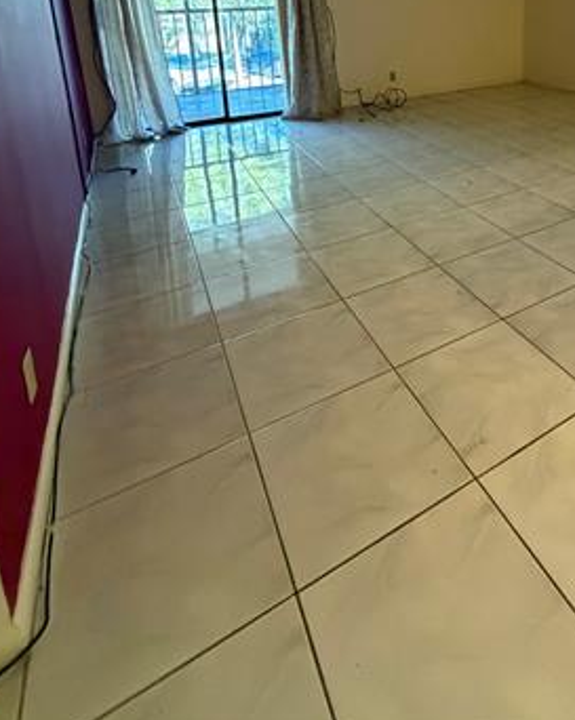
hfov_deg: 55.4
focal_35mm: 24
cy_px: 99
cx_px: 442
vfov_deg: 61.5
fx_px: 511
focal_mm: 2.22
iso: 800
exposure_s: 1/60
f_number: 2.2
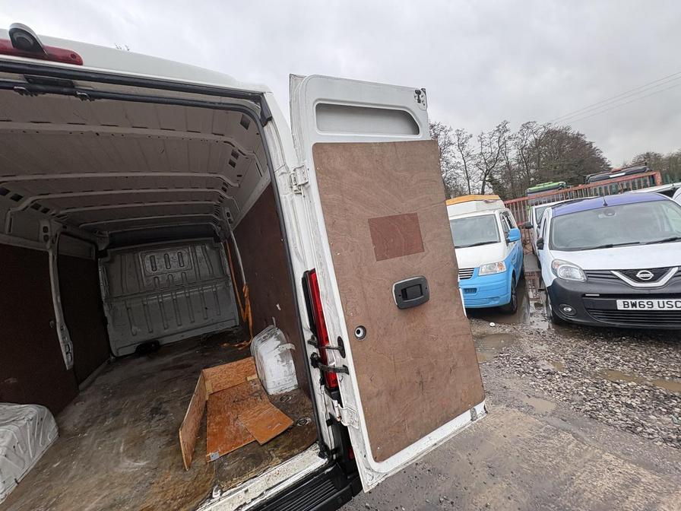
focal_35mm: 14
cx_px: 340
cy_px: 256
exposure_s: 1/99
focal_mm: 2.22
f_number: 2.2
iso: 64
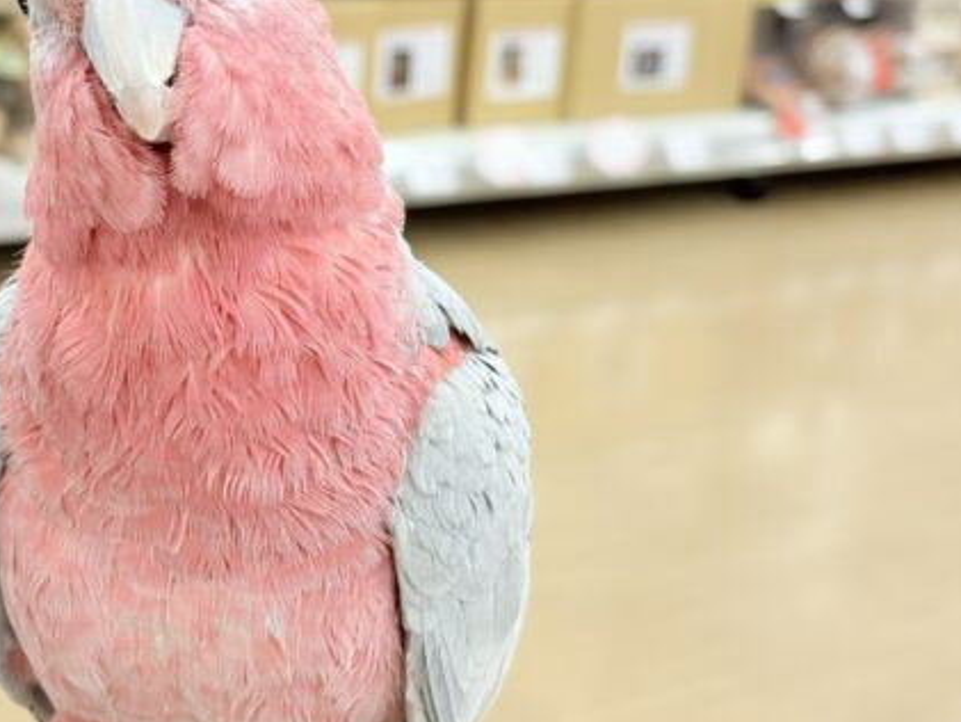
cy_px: 308
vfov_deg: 18.7
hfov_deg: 24.6
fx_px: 2194
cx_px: 320
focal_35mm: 79
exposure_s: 1/50
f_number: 1.6
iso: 64
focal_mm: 5.96
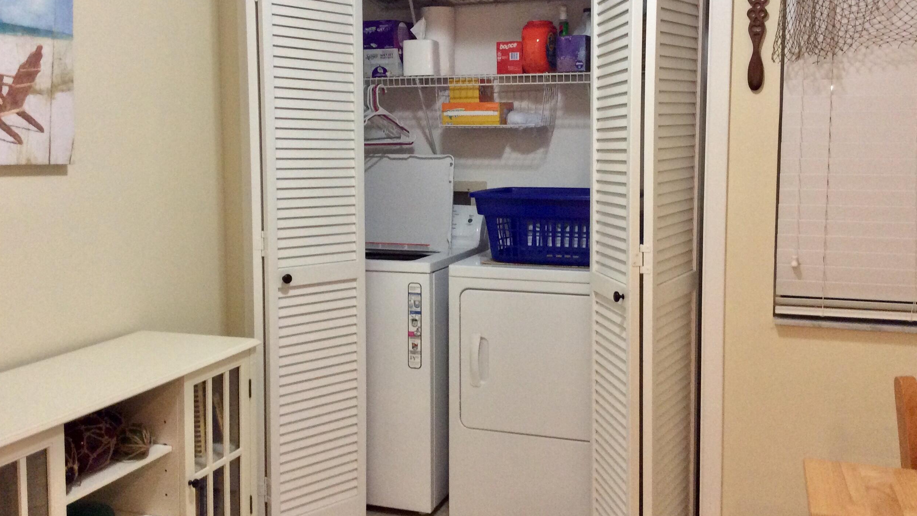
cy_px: 216
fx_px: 875
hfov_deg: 55.3
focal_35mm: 36
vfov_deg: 32.8
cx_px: 472
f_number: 2.4
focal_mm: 3.3
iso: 160
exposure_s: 1/24
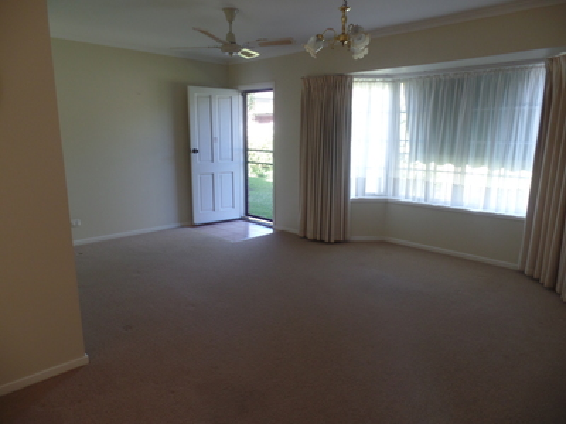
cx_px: 283
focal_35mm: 23
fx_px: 376
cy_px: 212
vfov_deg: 58.9
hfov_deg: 73.9
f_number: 2.8
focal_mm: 4.1
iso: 120
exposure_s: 1/30
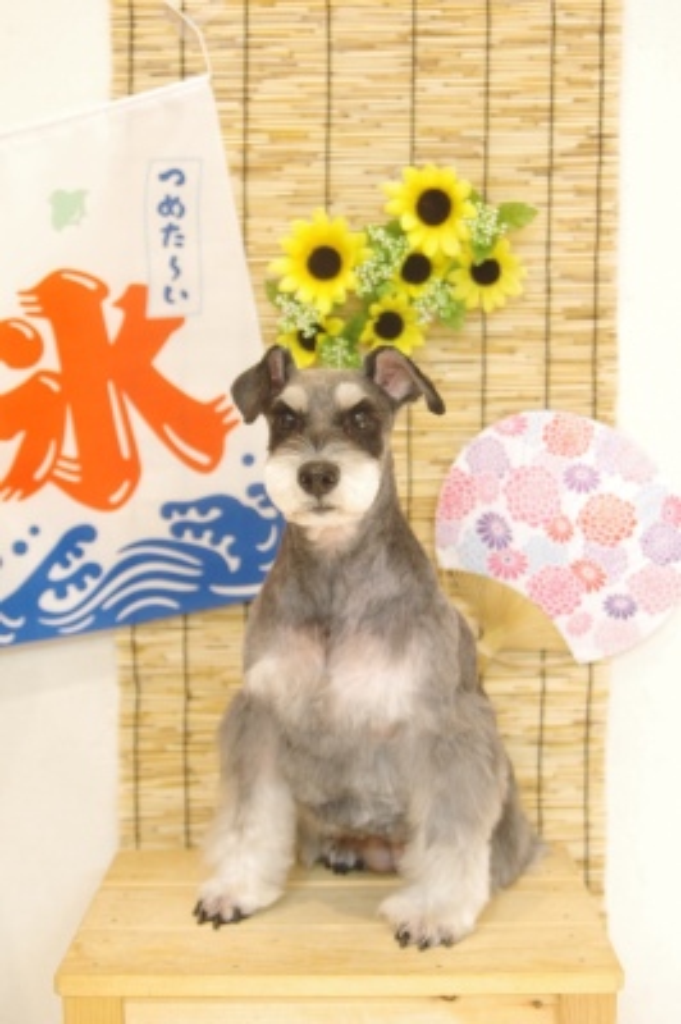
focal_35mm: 49
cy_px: 512
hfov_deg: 27.5
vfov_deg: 40.4
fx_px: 1393
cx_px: 340
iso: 640
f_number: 2.8
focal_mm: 33
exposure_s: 1/30
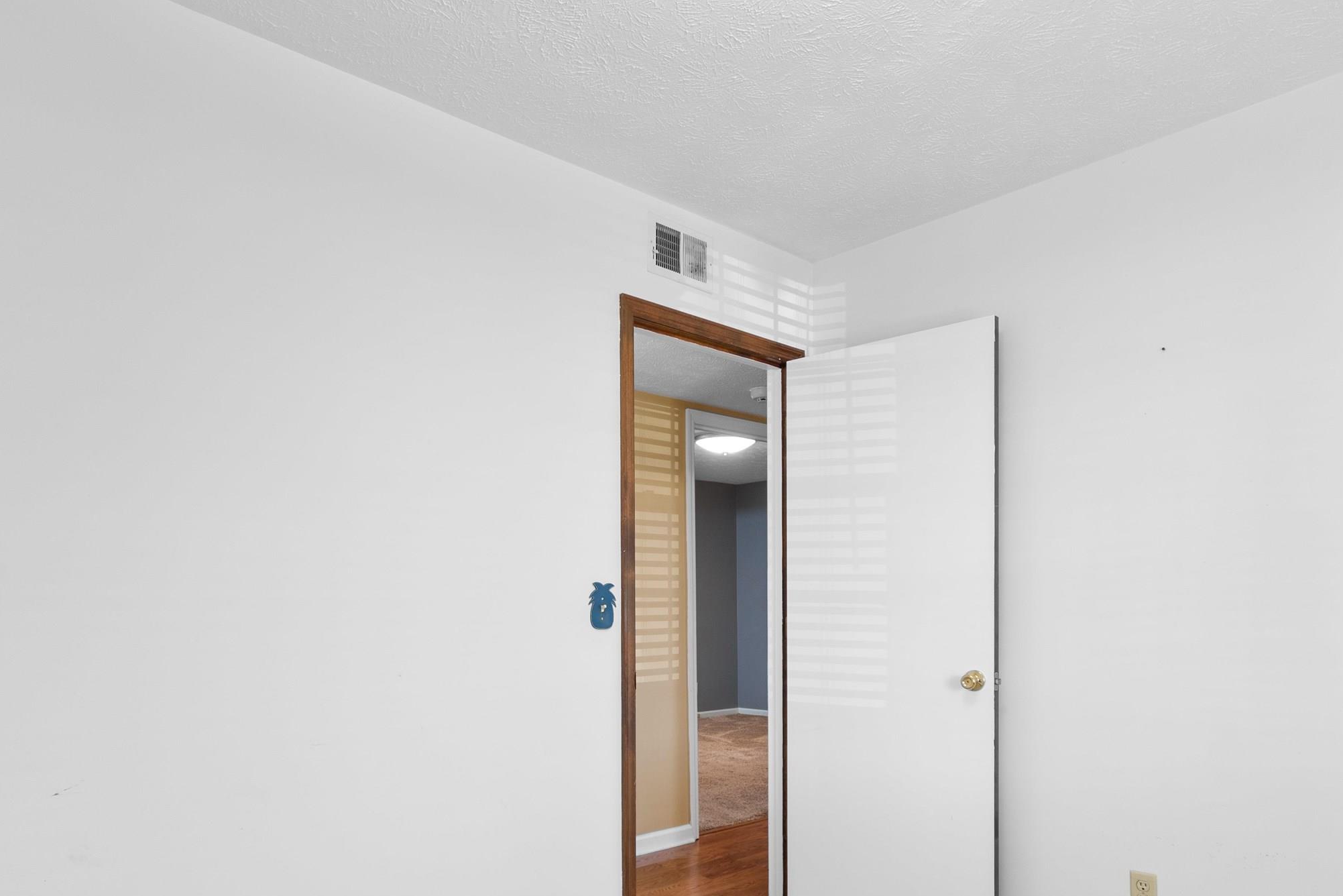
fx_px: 858
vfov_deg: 54.0
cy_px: 600
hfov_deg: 76.1
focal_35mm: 23
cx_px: 658
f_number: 4.5
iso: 100
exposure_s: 1/5
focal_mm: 10
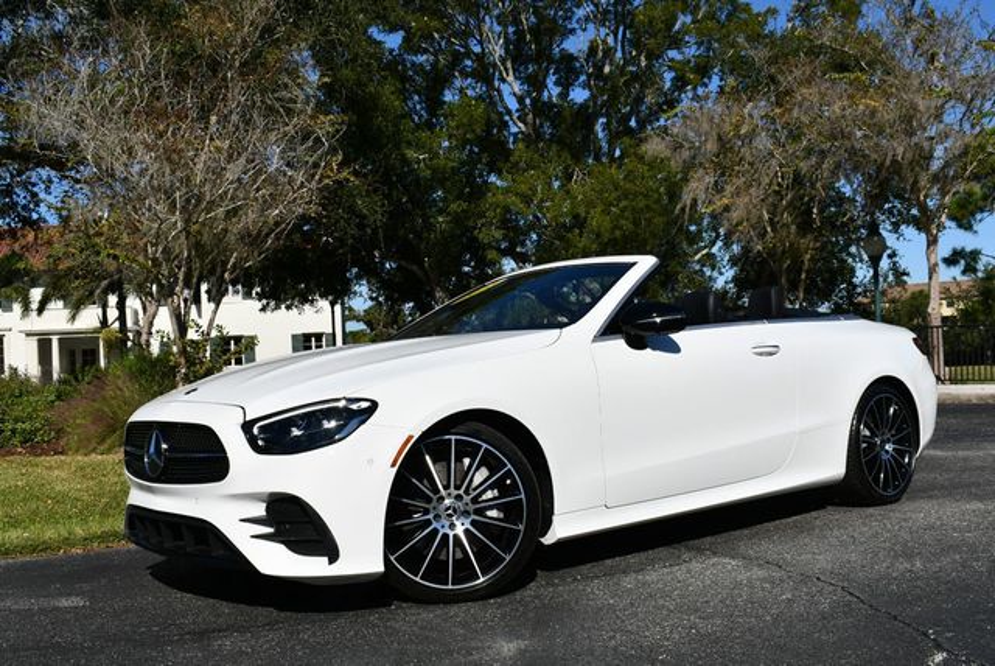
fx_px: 996
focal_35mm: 36
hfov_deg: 53.1
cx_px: 498
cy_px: 333
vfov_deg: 36.9
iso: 100
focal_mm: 18
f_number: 10
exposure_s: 1/400
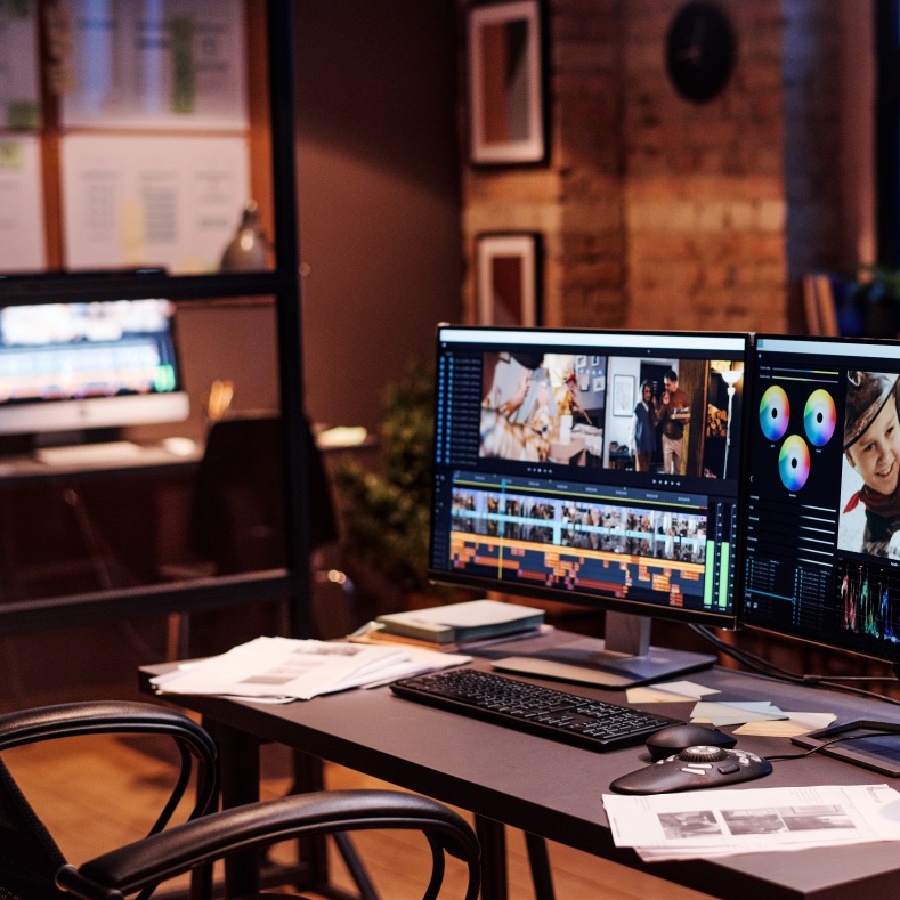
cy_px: 452
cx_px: 632
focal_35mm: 75
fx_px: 2206
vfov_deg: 23.1
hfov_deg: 22.9
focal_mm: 58
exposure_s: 1/125
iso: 800
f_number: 2.8
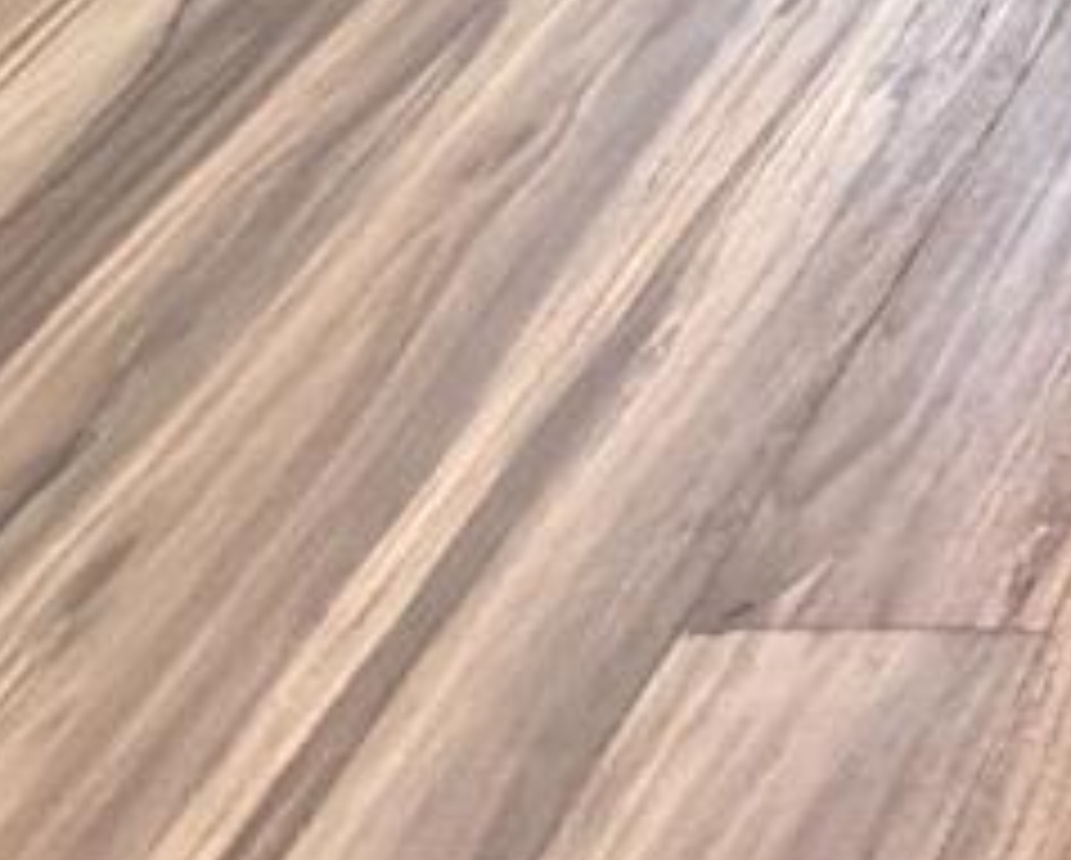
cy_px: -1646
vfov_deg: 11.5
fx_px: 2729
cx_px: 2356
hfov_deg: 15.6
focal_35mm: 86
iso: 640
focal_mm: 2.22
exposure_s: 1/60
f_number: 2.2
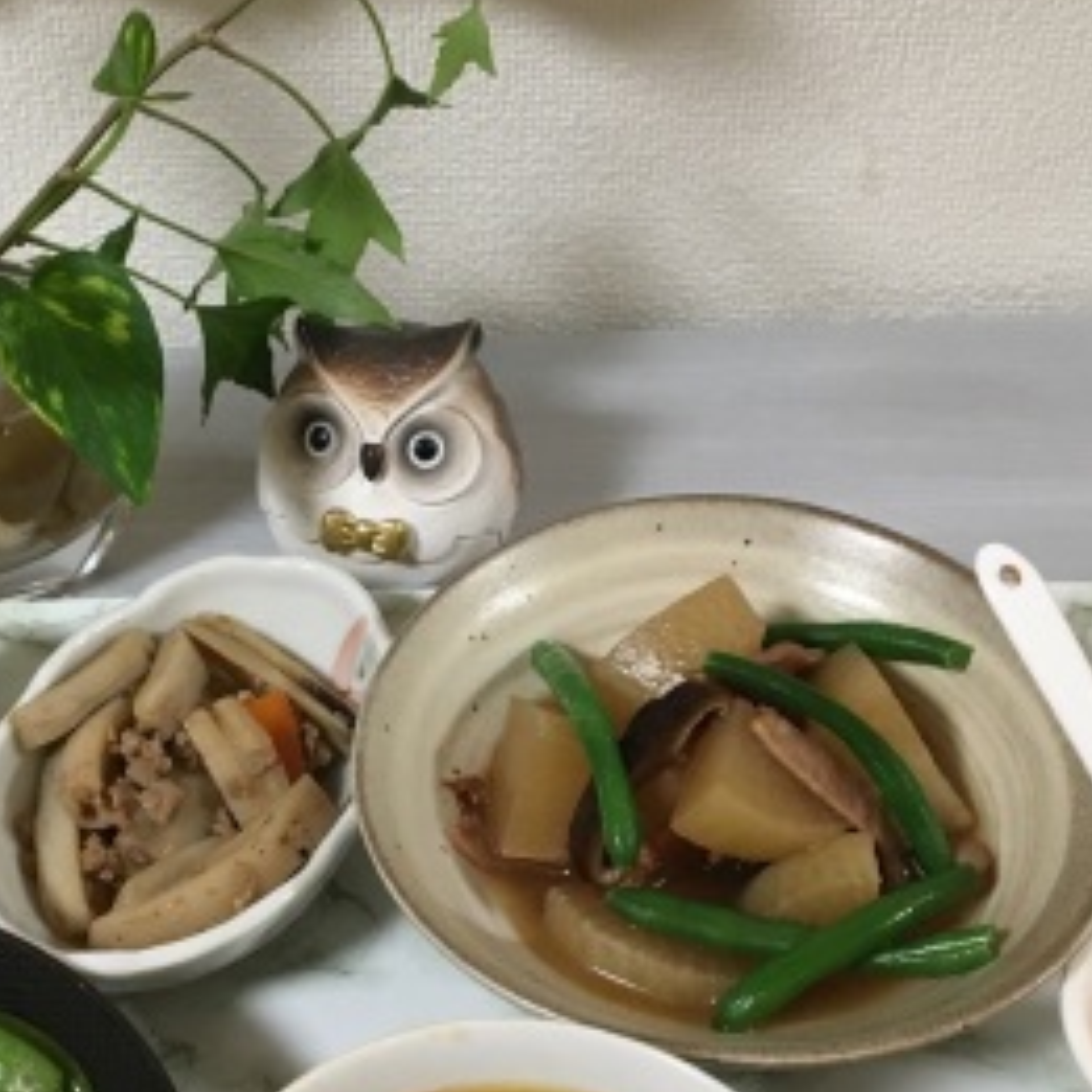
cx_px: 305
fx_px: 2106
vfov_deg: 29.0
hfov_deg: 28.7
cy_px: 657
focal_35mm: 59
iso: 160
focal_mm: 4.15
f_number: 2.2
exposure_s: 1/30
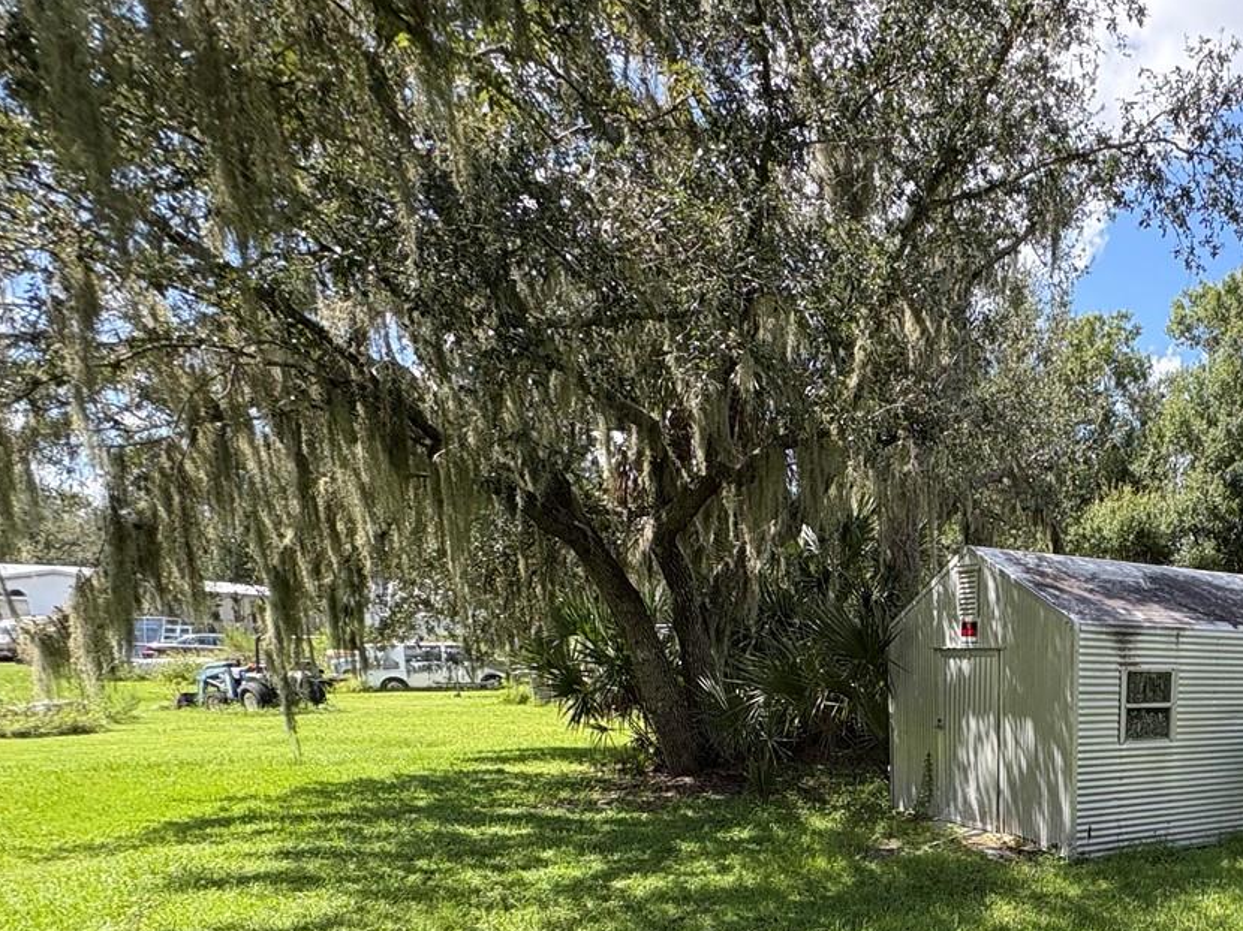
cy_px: 843
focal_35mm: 27
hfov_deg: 57.2
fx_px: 969
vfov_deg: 46.2
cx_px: 1093
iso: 40
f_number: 2.2
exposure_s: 1/357
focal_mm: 2.22
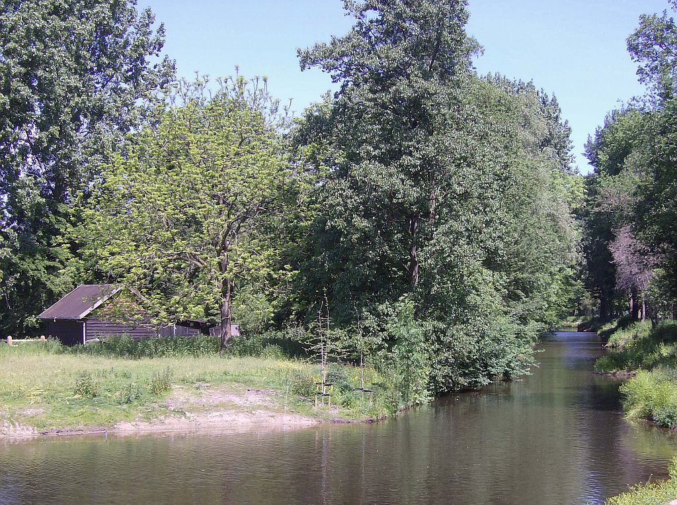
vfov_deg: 26.0
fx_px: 1093
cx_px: 338
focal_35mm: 56
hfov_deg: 34.4
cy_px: 252
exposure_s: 1/225
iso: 100
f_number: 5.6
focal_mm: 9.3
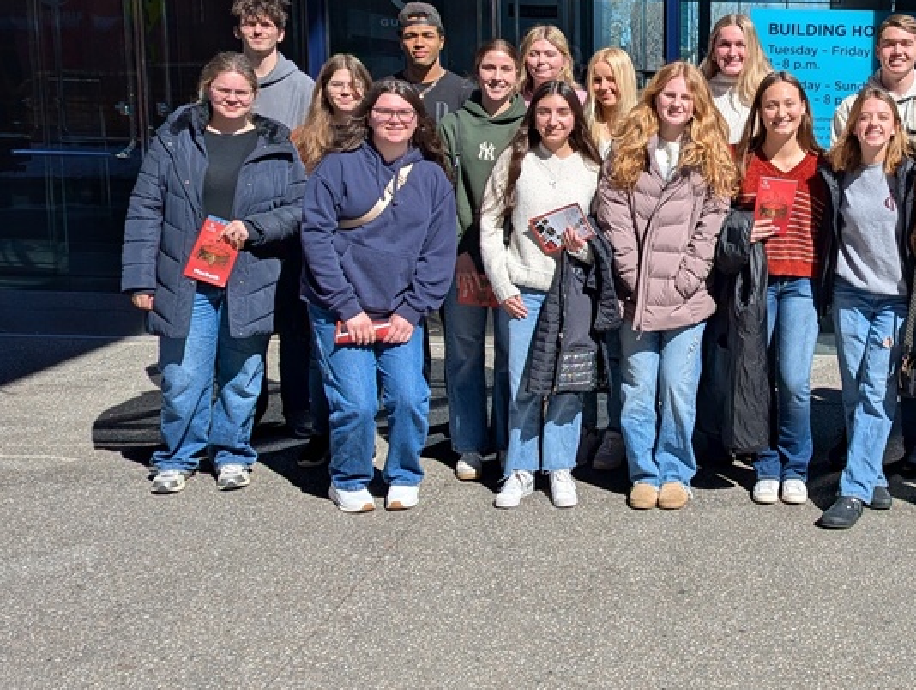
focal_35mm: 46
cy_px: 293
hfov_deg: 39.1
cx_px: 768
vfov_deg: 31.5
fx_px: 1219
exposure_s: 1/2762
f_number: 1.85
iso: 48
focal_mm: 6.81
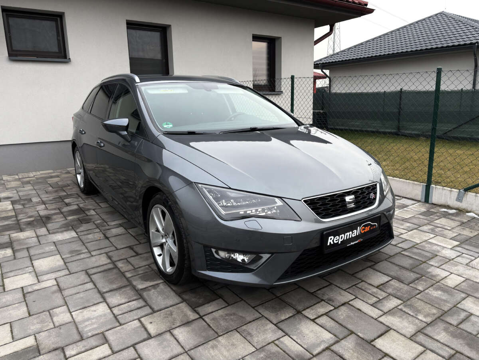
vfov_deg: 53.1
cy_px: 180
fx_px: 360
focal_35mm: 26
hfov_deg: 67.3
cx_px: 240
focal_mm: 5.96
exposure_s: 1/121
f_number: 1.6
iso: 50
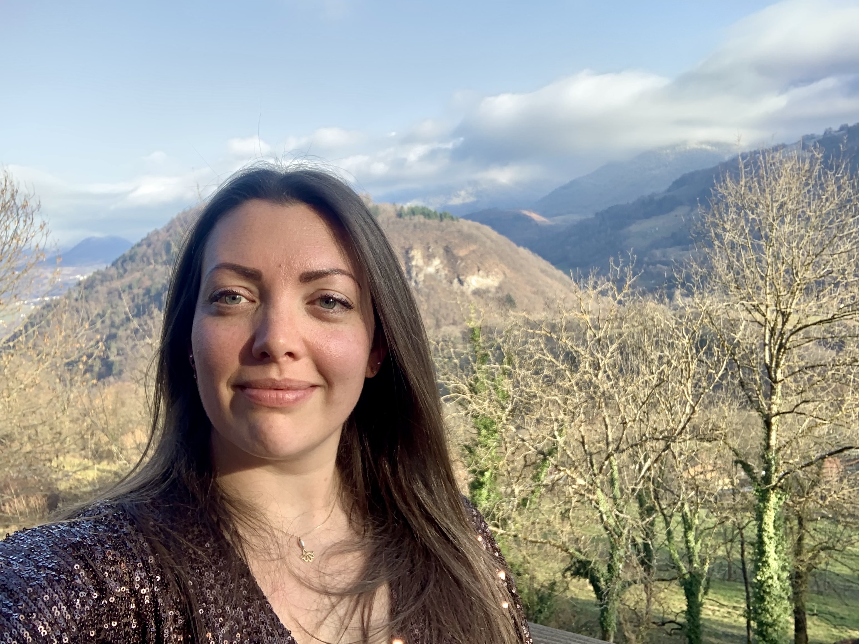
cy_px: 322
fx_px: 794
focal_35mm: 32
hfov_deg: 56.8
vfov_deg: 44.2
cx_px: 430
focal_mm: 2.87
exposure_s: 1/151
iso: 16
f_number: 2.2
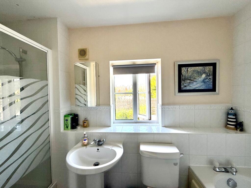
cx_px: 126
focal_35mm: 14
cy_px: 94
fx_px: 102
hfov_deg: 102.1
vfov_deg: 85.7
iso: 50
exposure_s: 1/186
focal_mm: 2.22
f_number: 2.2
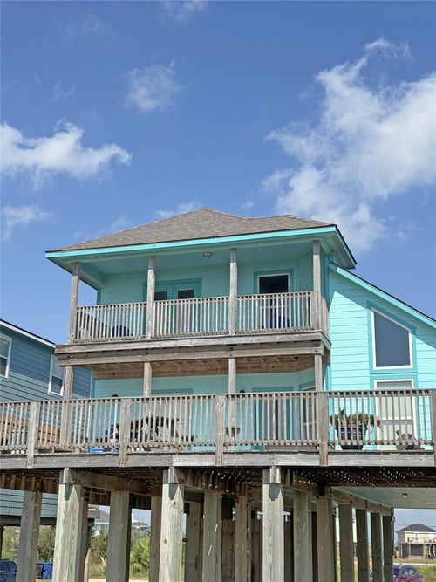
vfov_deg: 39.7
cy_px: 291
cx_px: 218
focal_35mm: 48
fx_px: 806
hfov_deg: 30.3
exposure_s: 1/6024
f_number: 1.78
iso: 64
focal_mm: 6.76
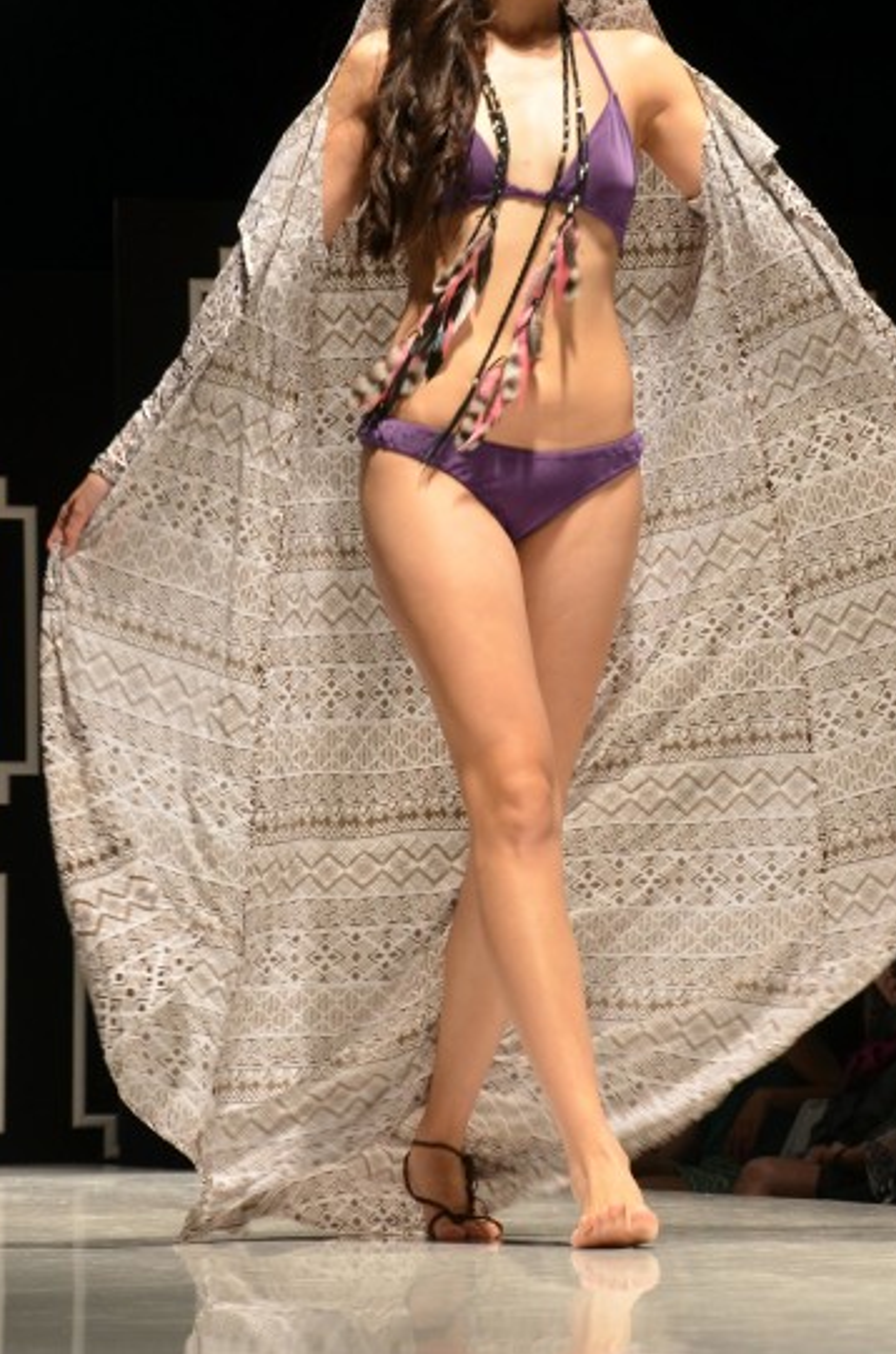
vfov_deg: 14.5
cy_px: 618
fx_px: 5328
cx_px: 581
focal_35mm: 142
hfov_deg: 9.6
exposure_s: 1/125
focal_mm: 50
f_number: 5.6
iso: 400
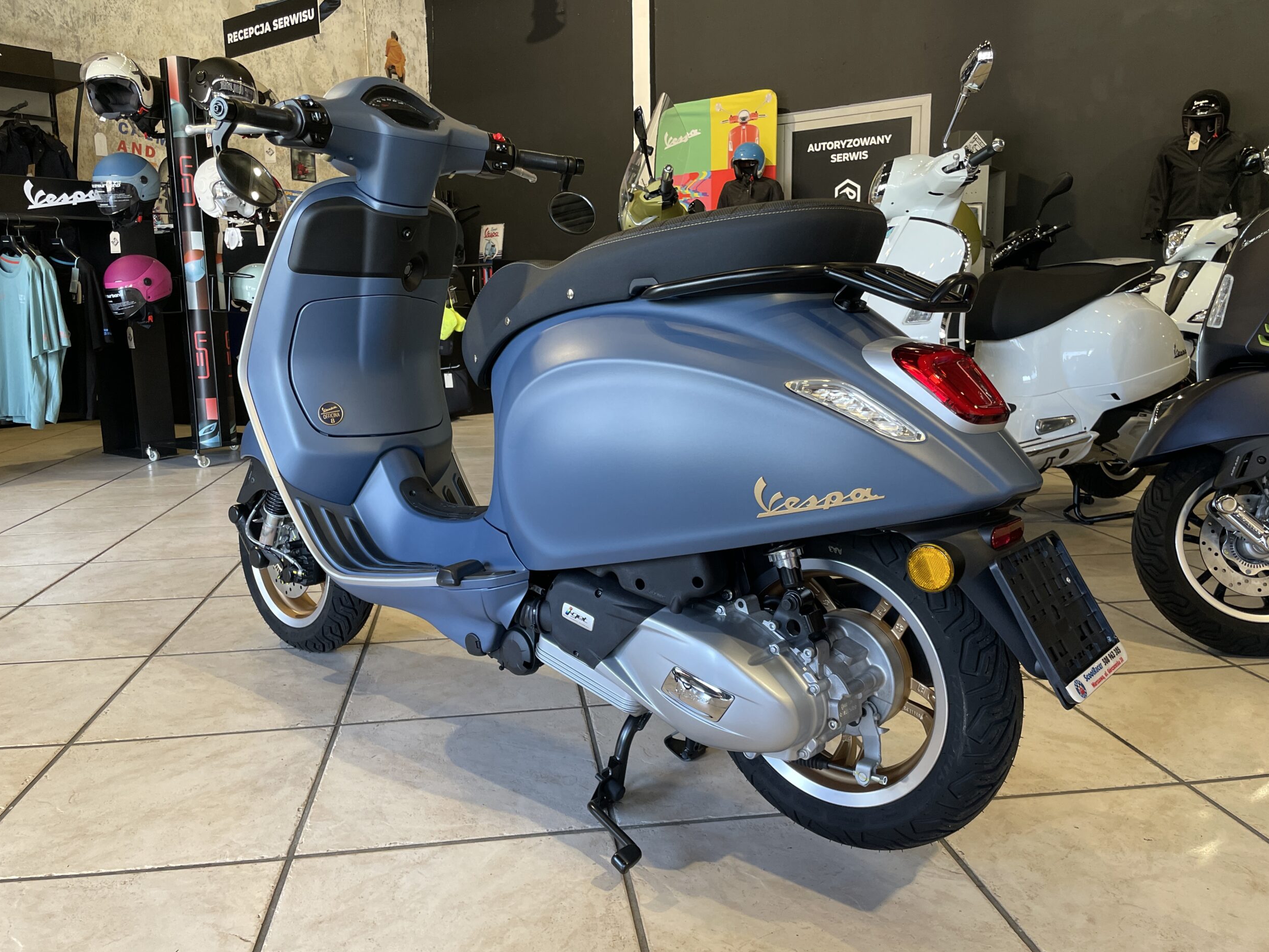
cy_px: 478
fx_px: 990
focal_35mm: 27
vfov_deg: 51.4
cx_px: 632
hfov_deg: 65.3
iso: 125
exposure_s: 1/50
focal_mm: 4.2
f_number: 1.6
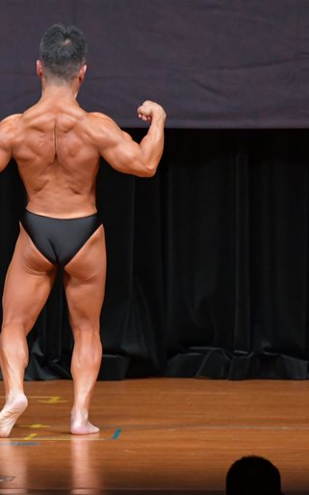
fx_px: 5905
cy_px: 248
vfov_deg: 4.8
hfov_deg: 3.0
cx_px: 43
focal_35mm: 438
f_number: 5.6
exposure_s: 1/400
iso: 5000
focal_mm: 190
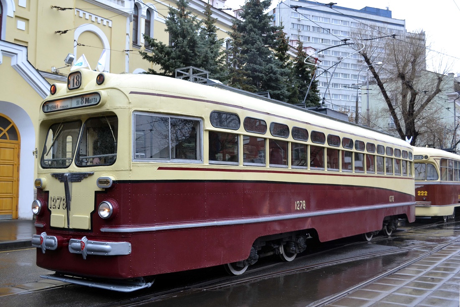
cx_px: 230
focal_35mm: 36
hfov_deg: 53.1
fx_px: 460
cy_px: 154
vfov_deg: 36.9
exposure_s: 1/100
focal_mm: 24
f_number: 5
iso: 400
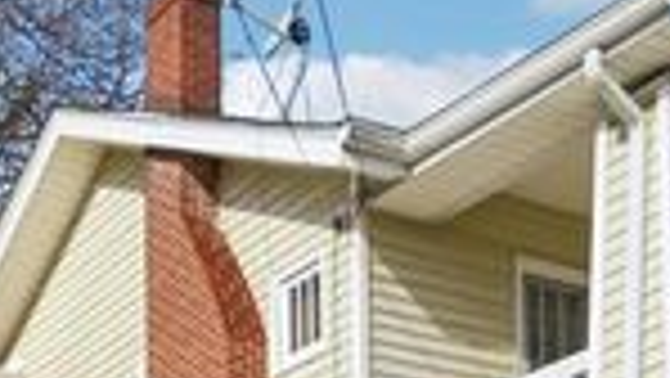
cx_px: 139
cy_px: 405
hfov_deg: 25.8
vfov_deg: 14.6
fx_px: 1440
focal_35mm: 81
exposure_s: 1/1250
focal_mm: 23
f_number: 8
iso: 400
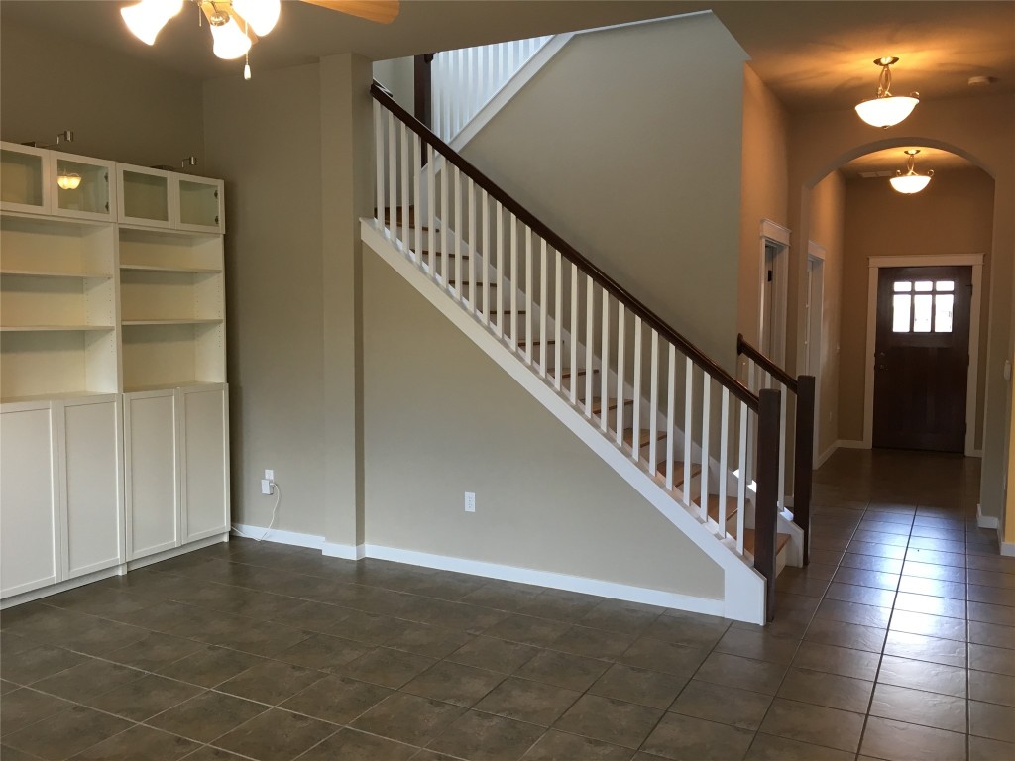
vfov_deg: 48.2
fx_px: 850
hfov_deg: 61.7
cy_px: 380
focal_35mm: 29
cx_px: 508
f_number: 2.2
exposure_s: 1/30
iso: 64
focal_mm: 4.15
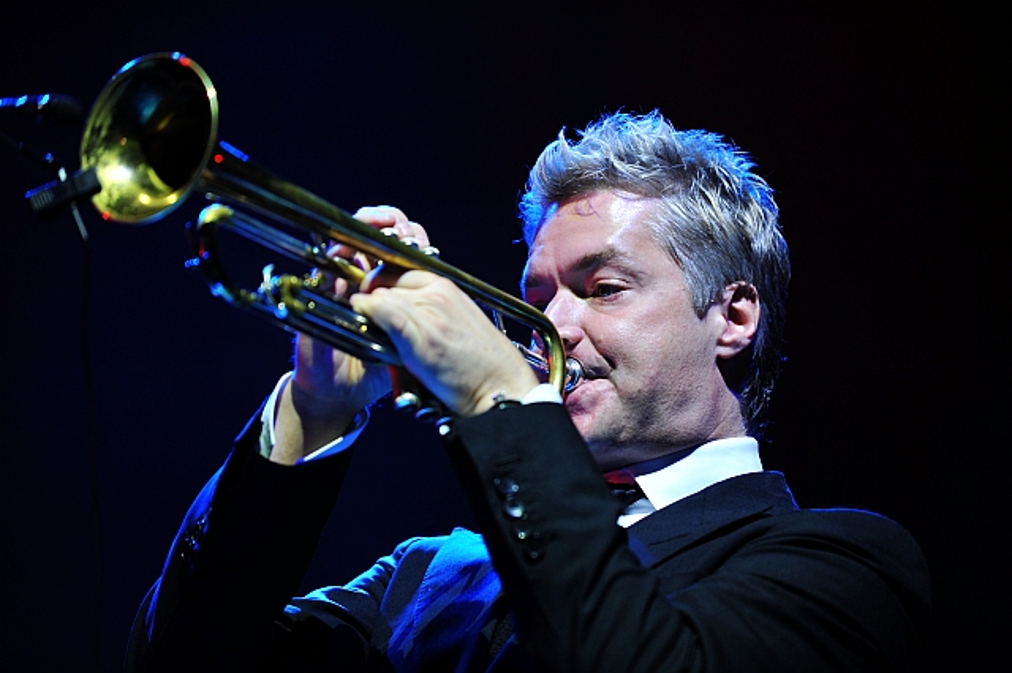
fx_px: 5619
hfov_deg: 10.3
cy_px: 336
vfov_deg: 6.9
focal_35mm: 200
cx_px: 506
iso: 1250
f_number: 3.2
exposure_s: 1/100
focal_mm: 200
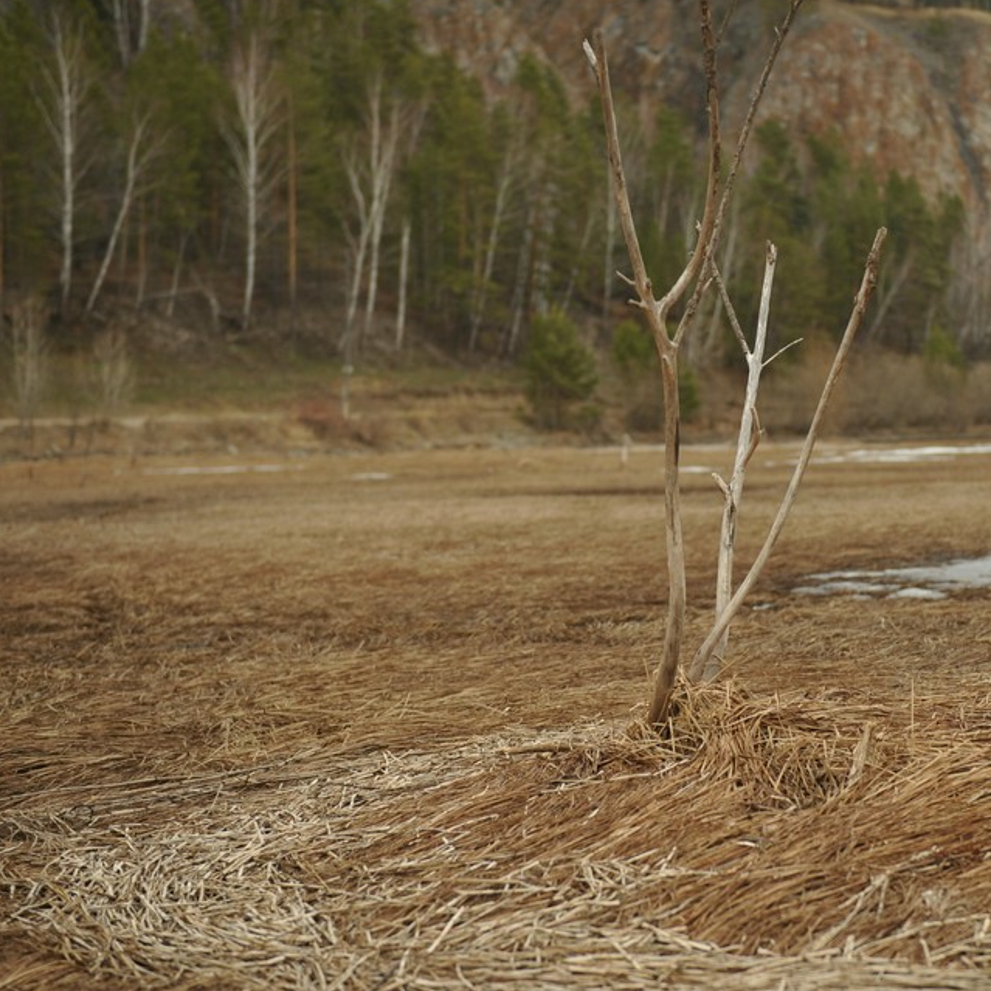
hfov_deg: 25.5
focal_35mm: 67
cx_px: 712
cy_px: 523
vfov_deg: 25.7
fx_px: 2170
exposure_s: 1/1250
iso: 200
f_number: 2.8
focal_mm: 42
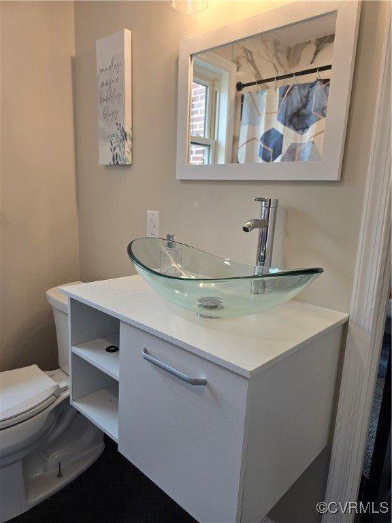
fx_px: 347
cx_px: 196
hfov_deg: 58.9
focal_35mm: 23
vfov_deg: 73.9
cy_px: 262
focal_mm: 6.3
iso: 64
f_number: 1.7
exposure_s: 1/120
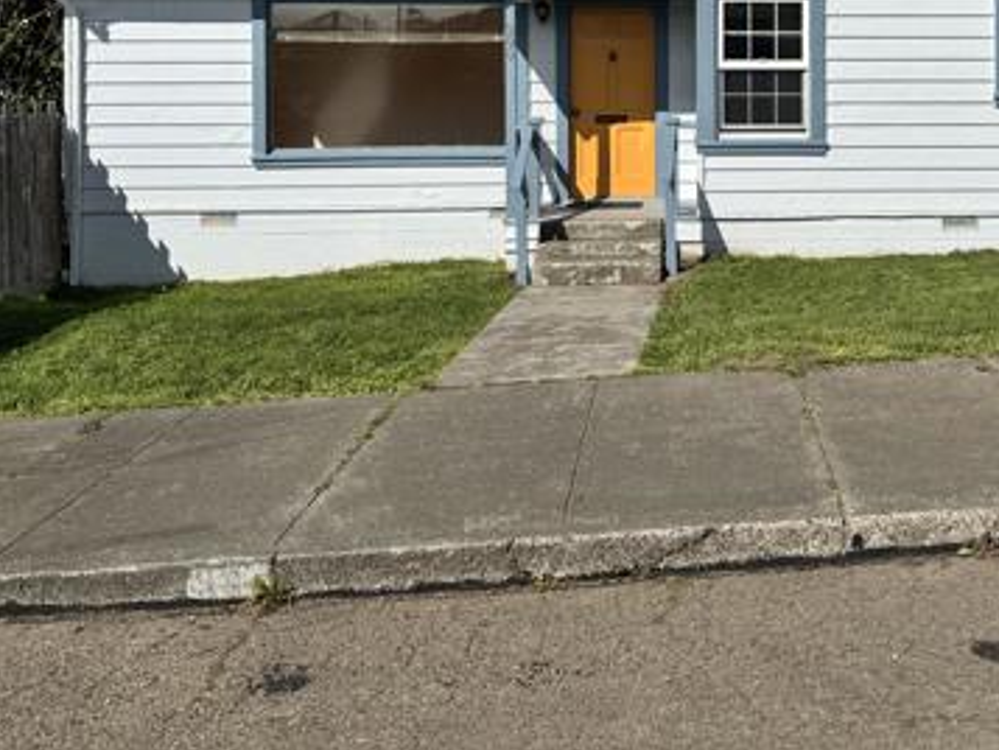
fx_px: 1241
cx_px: 756
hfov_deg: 42.4
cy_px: 84
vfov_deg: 32.1
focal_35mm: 43
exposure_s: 1/9009
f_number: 1.78
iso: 80
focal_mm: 6.76
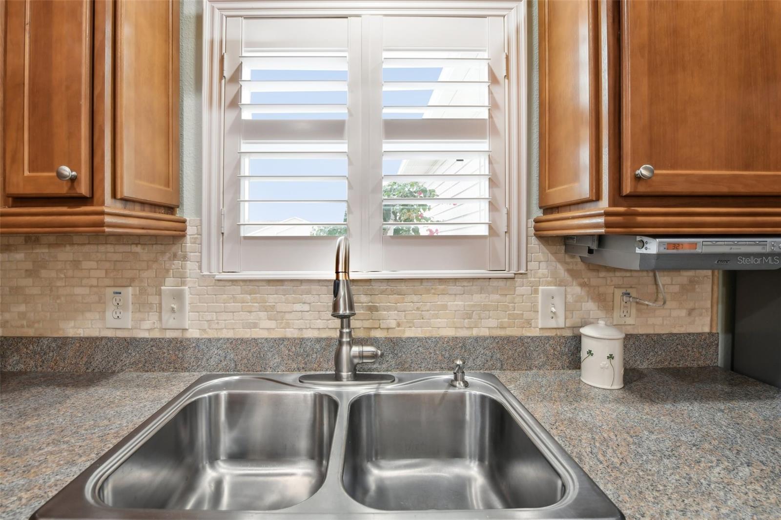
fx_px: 304
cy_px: 260
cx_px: 390
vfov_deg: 81.2
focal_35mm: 14
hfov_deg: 104.3
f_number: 8
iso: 400
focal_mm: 14
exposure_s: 1/20
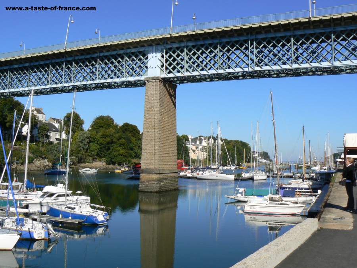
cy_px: 134
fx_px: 371
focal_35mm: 36
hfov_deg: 51.4
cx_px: 178
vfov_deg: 39.7
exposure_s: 1/500
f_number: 7.1
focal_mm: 6
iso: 80
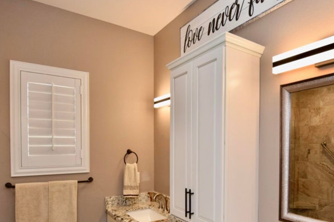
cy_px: 139
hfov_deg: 73.6
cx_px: 183
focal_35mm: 24
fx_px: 223
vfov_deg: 52.6
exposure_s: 1/125
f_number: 5.6
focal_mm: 10
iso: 800
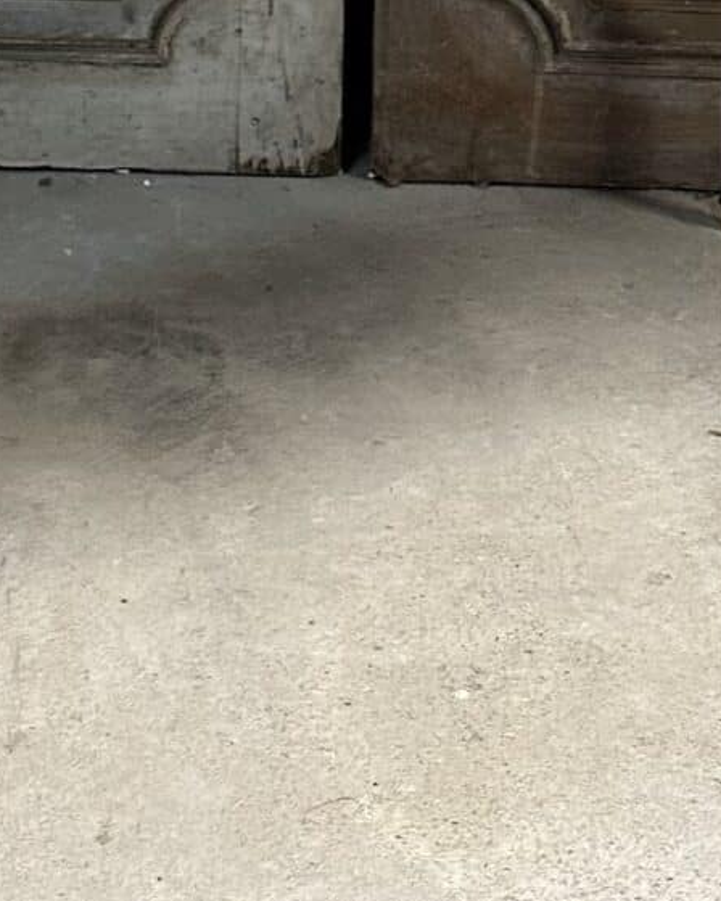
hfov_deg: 14.4
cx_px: 299
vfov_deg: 16.5
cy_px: -413
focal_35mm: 107
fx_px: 2854
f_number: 1.78
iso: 320
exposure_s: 1/50
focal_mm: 6.86
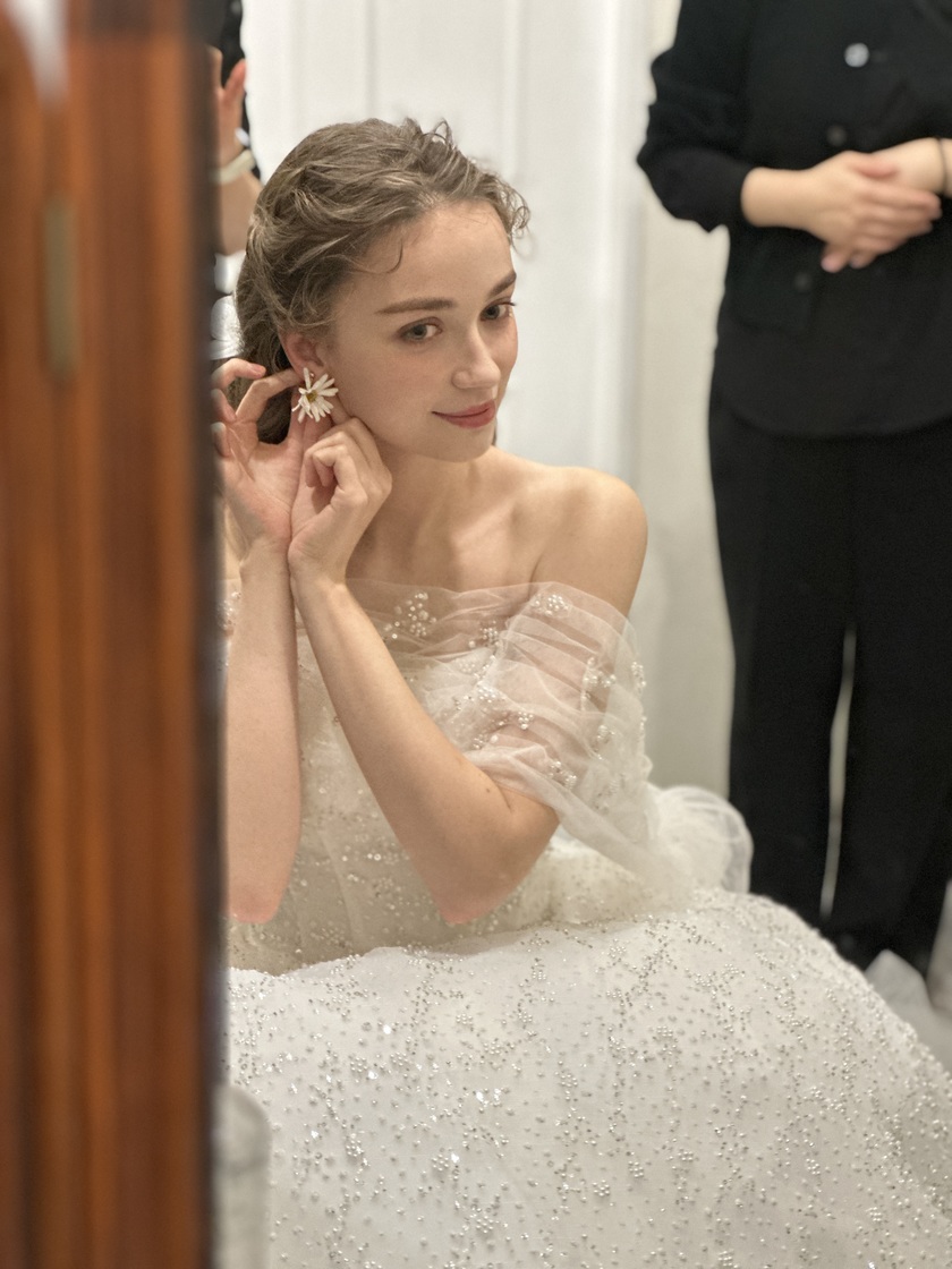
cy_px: 634
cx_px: 476
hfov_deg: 19.1
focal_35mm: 77
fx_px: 2824
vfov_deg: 25.3
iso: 400
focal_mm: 9
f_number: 2.8
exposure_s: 1/30
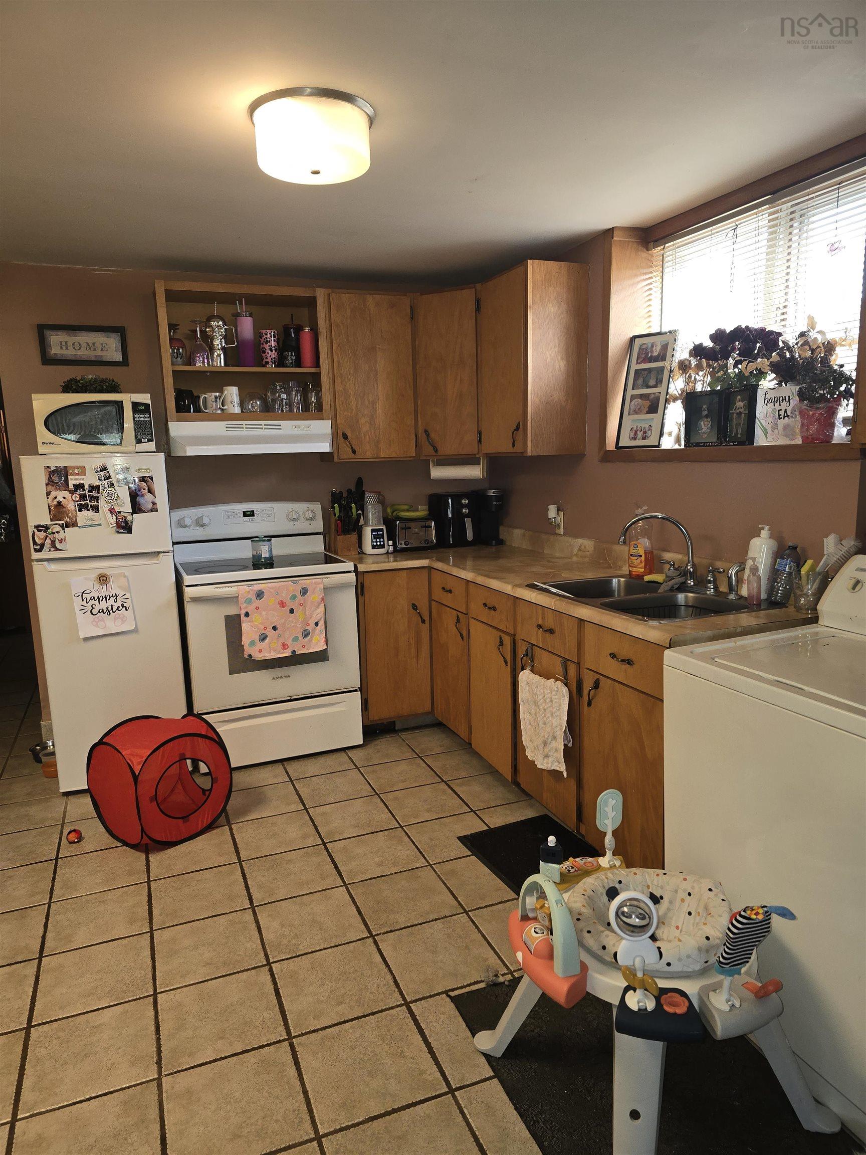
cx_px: 433
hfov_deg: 58.9
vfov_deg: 73.9
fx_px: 767
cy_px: 578
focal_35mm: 23
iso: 100
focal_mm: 6.3
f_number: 1.7
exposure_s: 1/30
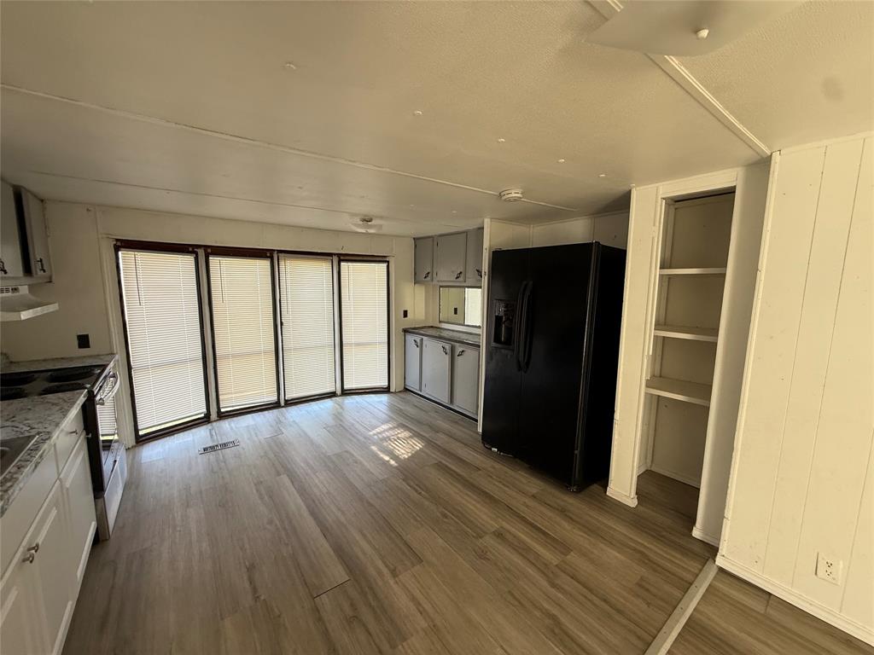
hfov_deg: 102.1
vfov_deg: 85.7
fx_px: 353
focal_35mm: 14
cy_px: 328
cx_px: 437
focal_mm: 2.22
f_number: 2.2
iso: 160
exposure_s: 1/99
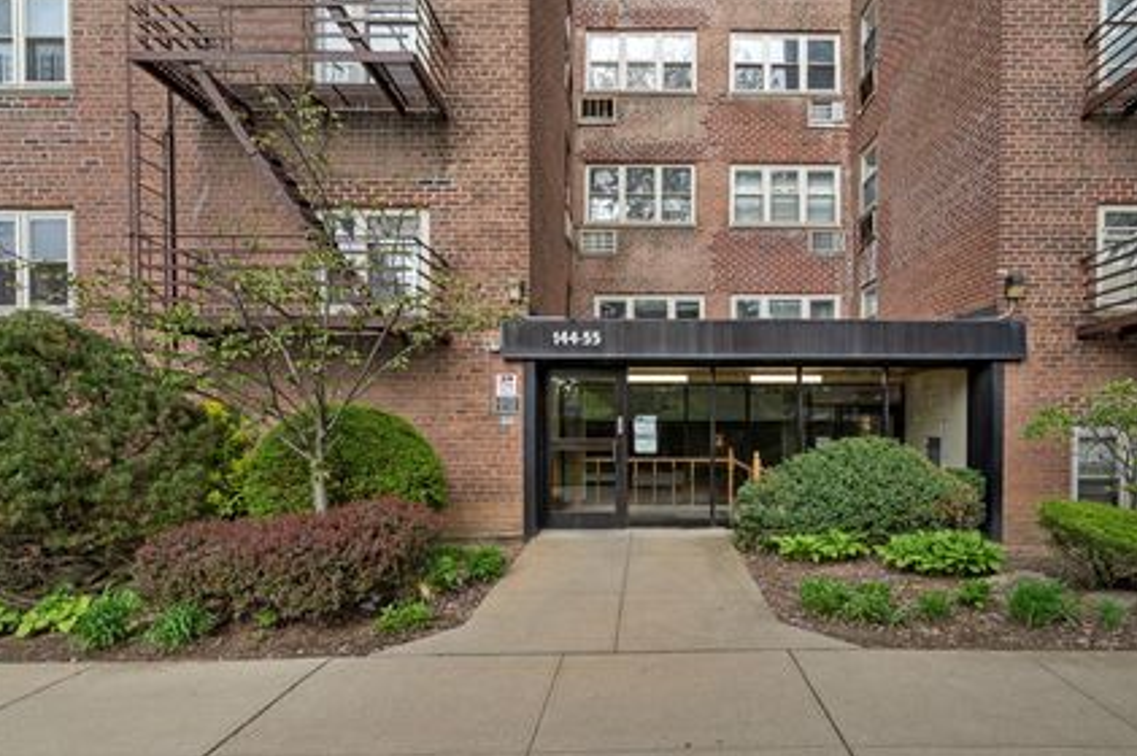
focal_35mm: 19
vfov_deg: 64.2
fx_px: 600
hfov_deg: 86.3
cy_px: 433
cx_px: 656
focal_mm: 16
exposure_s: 1/15
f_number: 18
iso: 250
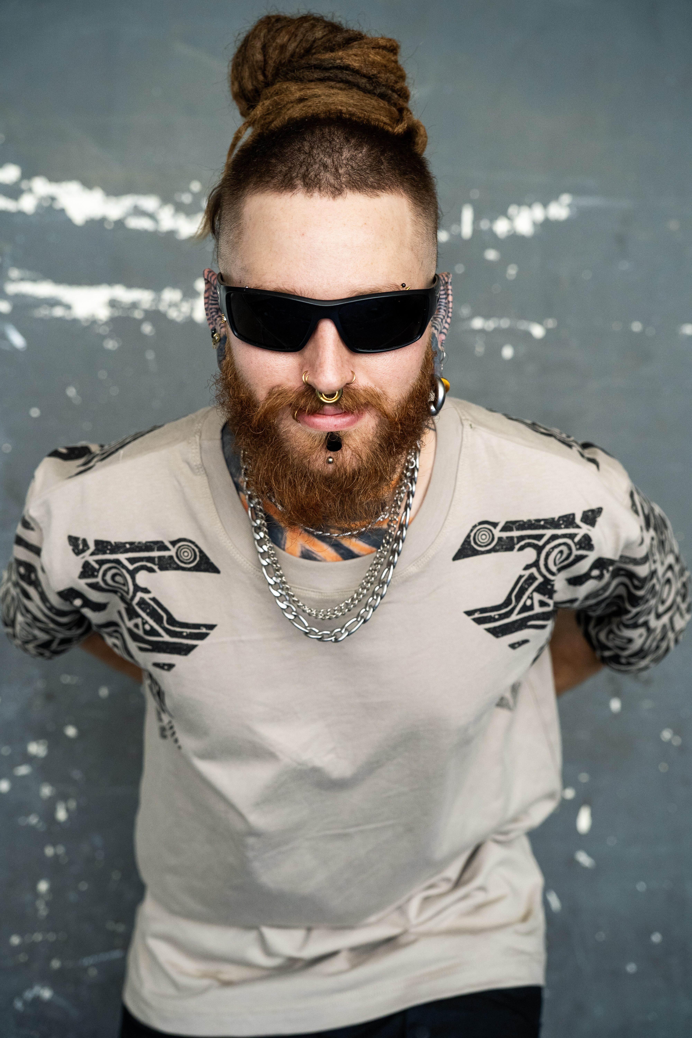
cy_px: 519
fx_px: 1531
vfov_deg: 37.5
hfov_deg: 25.5
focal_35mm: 53
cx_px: 346
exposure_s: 1/160
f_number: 4
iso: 2500
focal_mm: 53.1
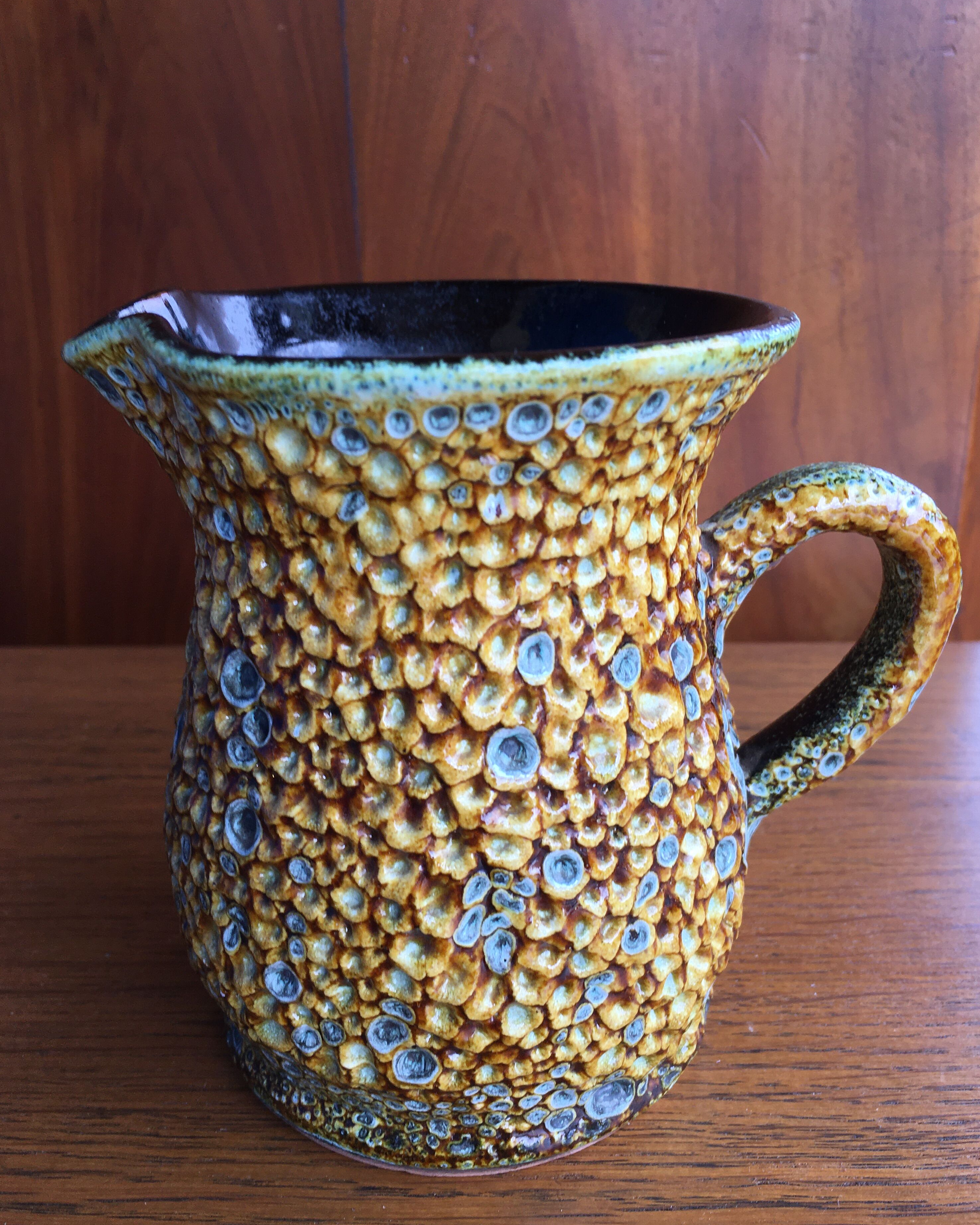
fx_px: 1124
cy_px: 634
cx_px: 482
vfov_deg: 57.2
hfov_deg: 47.1
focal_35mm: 31
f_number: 2.2
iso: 25
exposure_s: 1/109
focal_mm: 4.15
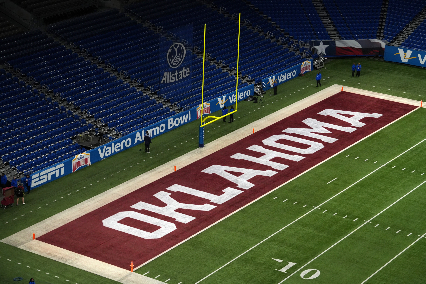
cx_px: 213
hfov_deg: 21.7
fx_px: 1112
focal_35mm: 94
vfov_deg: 14.6
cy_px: 142
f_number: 5.6
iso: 3200
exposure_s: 1/640
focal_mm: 94
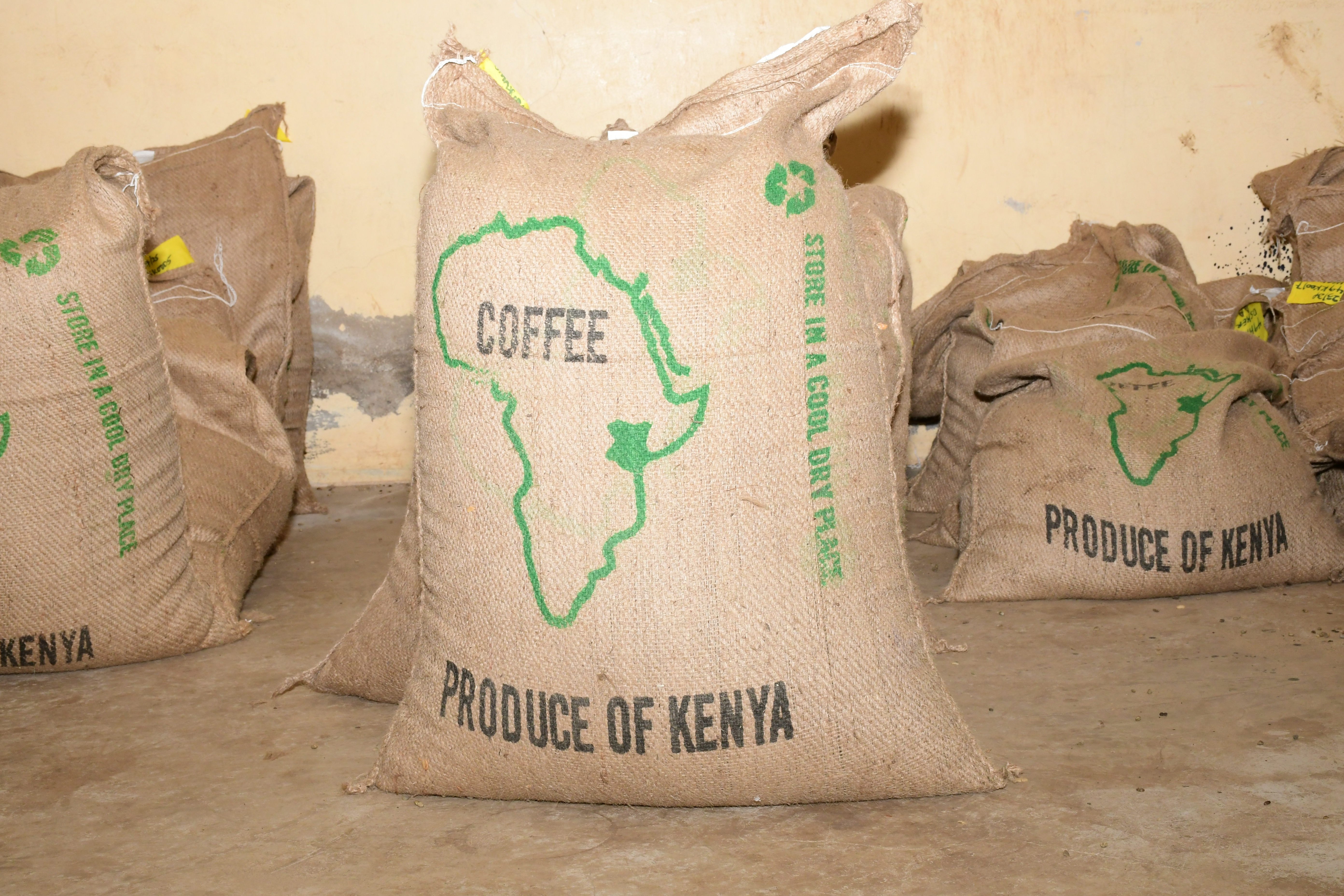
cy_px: 448
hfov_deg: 38.2
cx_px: 672
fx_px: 1941
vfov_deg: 26.0
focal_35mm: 52
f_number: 9
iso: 1000
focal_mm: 35
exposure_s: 1/160
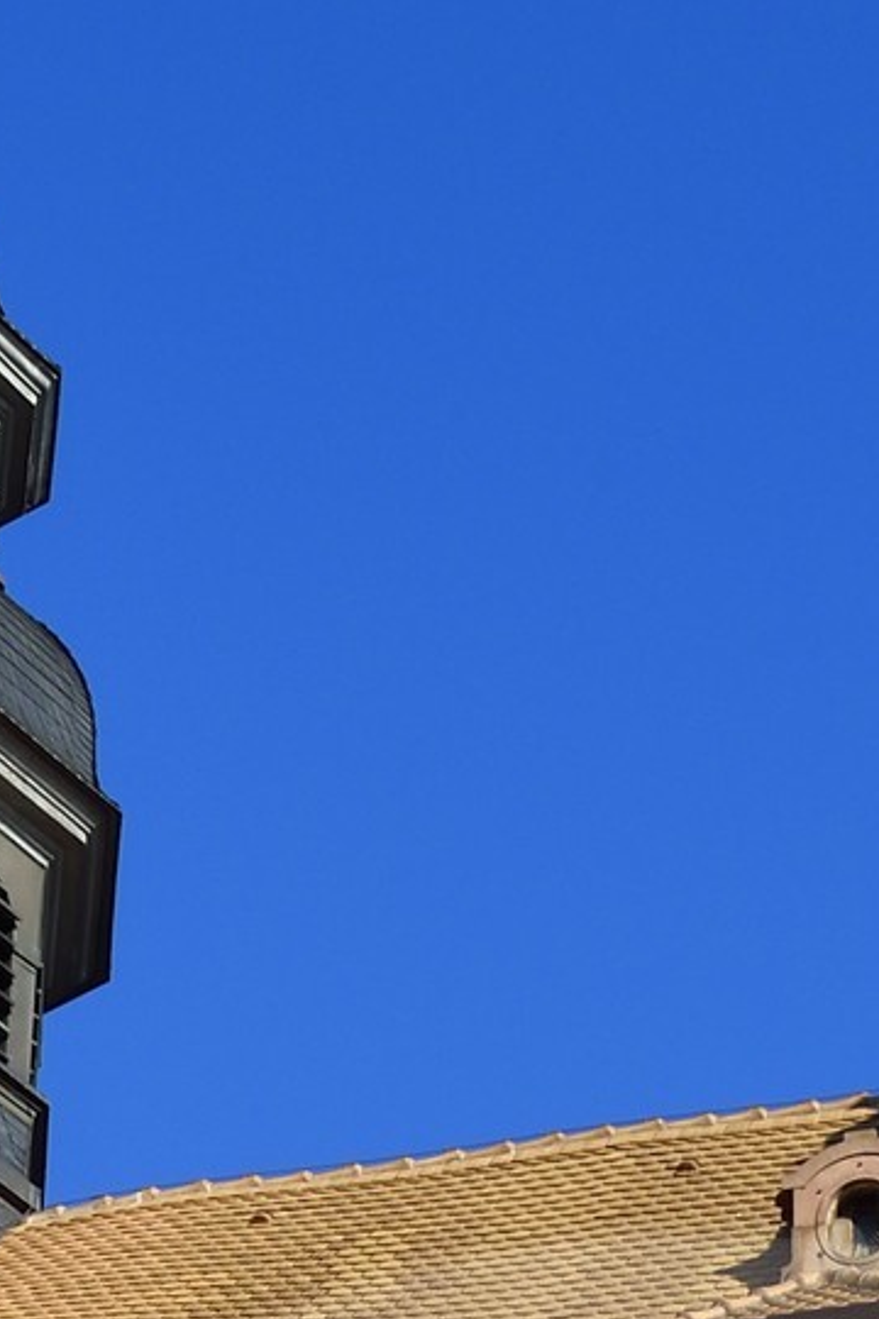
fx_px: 6189
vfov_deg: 11.3
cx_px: 708
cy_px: 2378
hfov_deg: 8.1
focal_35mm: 169
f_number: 13
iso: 200
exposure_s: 1/250
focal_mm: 38
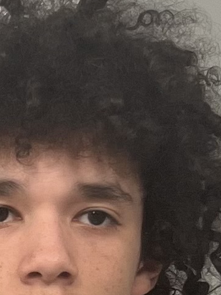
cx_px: 24
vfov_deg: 37.9
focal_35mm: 50
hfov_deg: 28.1
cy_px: 189
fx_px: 425
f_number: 1.5
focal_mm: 5.7
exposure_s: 1/60
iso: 80
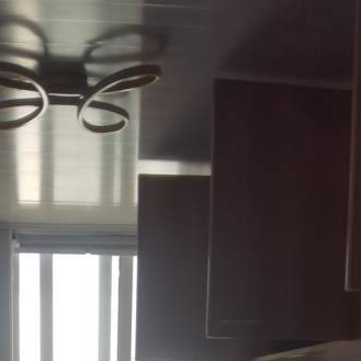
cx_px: 16
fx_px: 779
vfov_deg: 21.1
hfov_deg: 25.1
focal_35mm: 66
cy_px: 573
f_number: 1.8
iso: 50
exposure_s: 1/225
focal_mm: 4.4
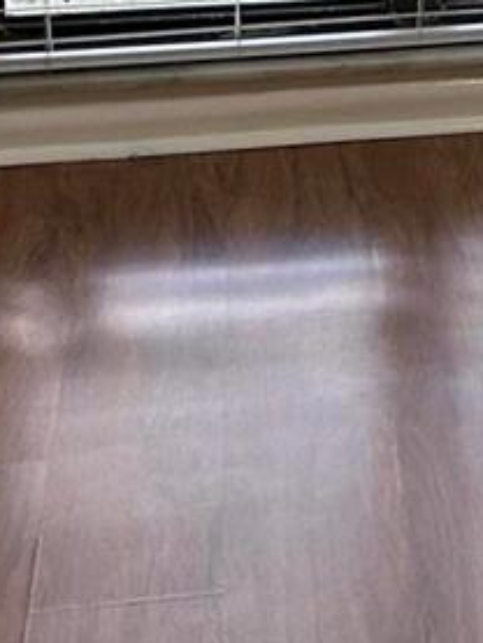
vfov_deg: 12.8
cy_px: -390
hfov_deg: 9.7
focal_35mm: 144
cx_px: 936
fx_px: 2677
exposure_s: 1/120
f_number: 1.5
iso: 100
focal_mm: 5.7
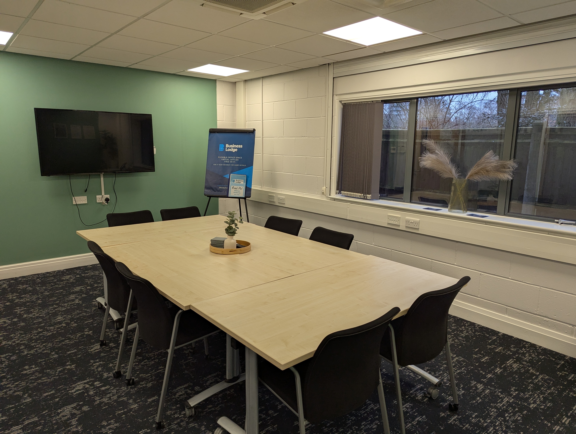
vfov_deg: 56.9
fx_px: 400
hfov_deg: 71.5
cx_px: 288
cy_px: 217
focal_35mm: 24
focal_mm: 6.81
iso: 78
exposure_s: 1/100
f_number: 1.85
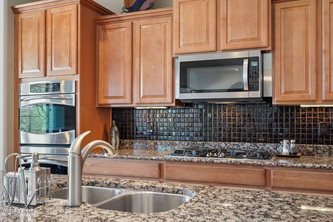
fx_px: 319
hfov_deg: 55.1
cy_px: 111
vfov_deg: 38.4
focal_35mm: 34
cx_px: 166
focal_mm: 34.5
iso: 400
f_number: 8
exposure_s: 1/3.33
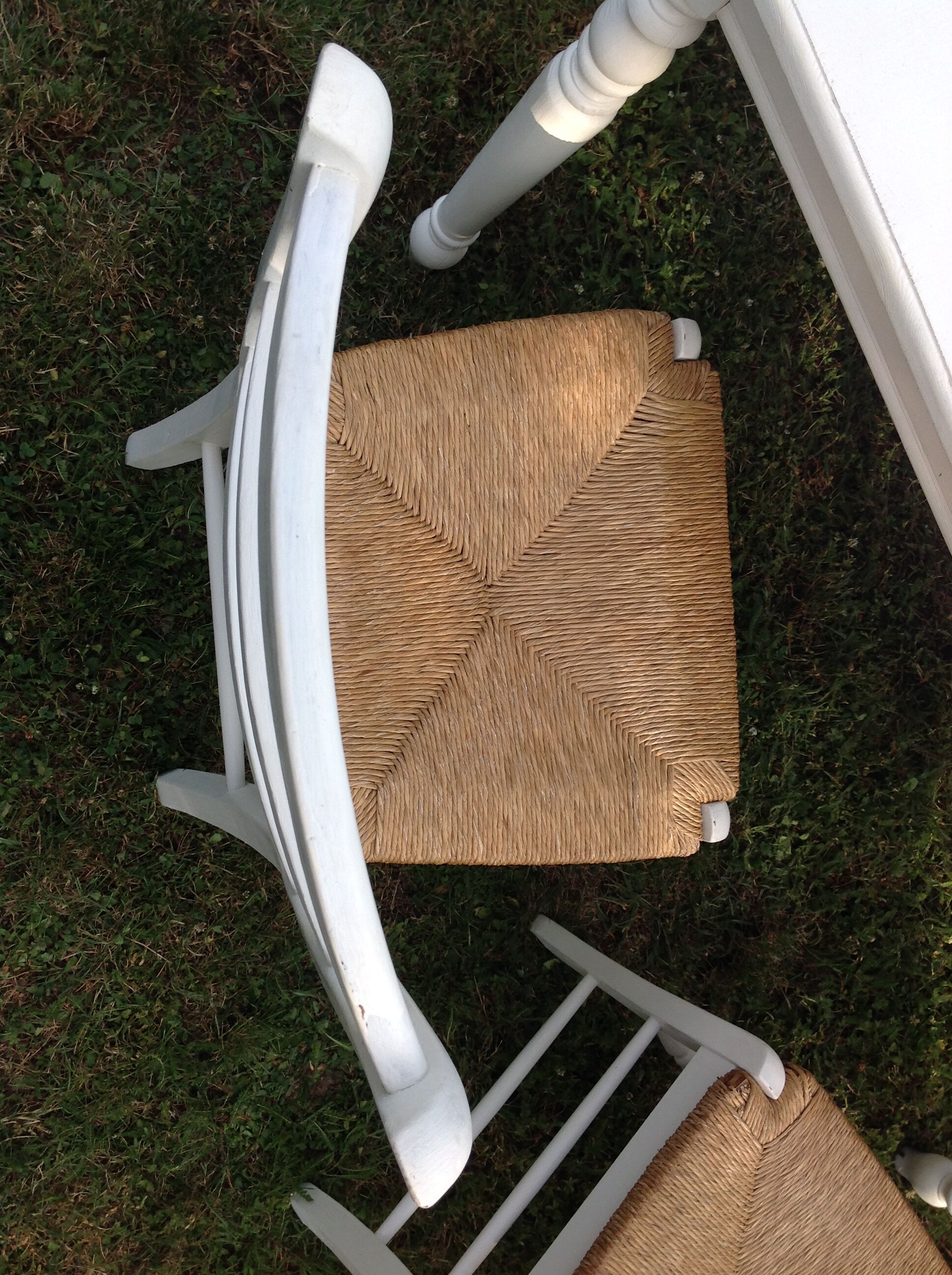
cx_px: 476
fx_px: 1287
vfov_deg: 52.7
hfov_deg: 40.6
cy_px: 638
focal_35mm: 35
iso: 50
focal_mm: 4.28
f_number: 2.4
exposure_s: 1/672
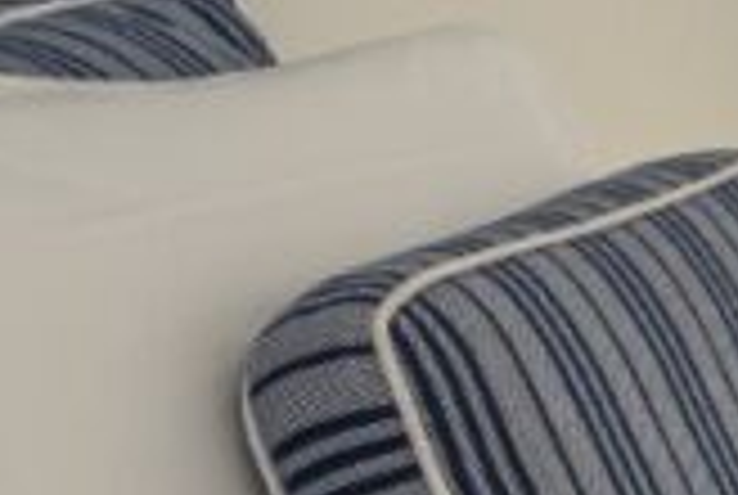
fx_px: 3758
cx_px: 2241
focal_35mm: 183
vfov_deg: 7.5
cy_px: -27
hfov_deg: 9.0
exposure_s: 1/250
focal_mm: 24
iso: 100
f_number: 9
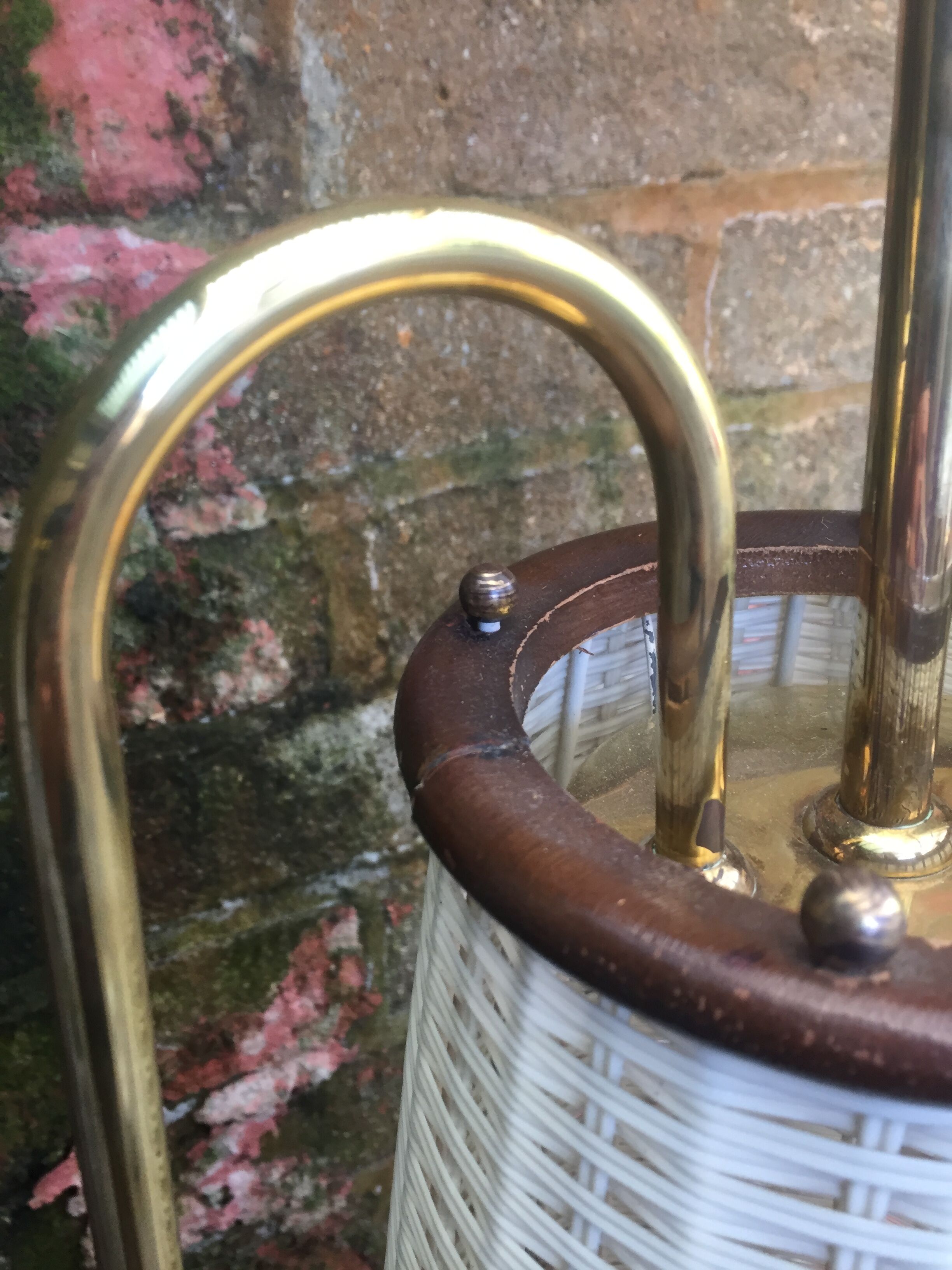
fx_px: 1063
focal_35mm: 29
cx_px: 476
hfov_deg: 48.2
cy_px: 635
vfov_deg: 61.7
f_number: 2.2
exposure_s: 1/33
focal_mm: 4.15
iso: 50
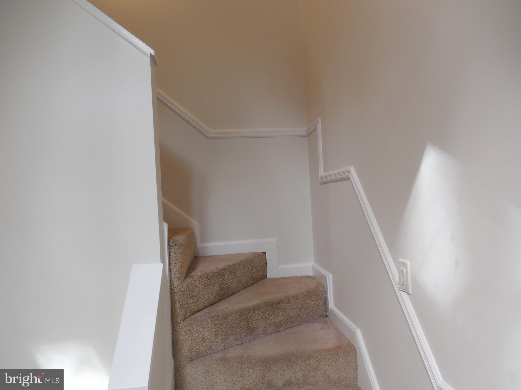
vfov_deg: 54.9
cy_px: 195
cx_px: 260
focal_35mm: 25
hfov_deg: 69.4
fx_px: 376
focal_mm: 4.5
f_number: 3.3
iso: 180
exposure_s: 1/30
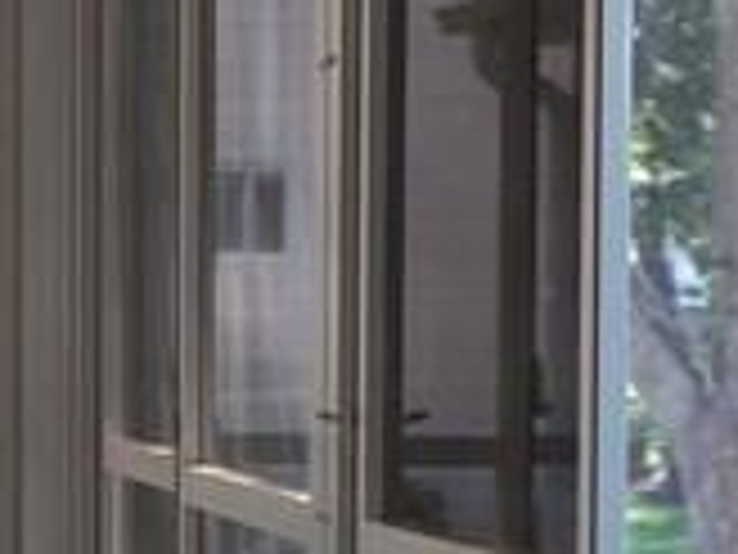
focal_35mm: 181
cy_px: 491
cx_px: 63
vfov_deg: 8.2
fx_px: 3859
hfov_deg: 10.9
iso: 50
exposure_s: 1/120
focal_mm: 4.15
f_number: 2.2
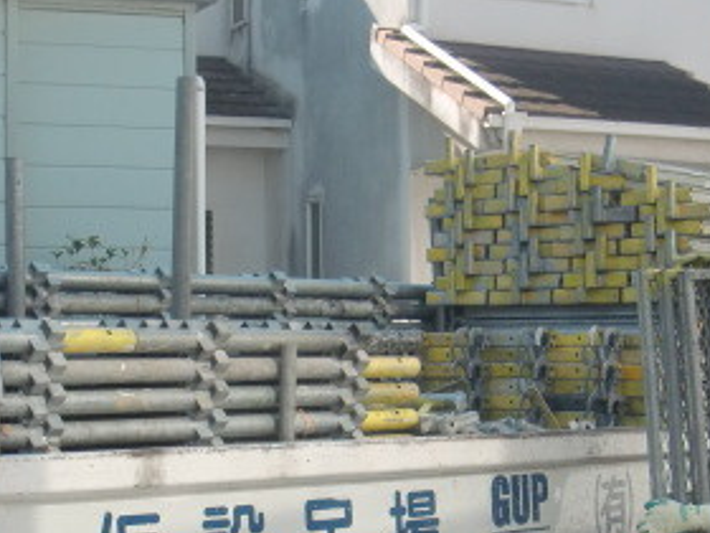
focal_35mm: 87
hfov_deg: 22.5
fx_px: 1784
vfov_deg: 16.8
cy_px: 462
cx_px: 297
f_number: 3.9
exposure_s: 1/200
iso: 64
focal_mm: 6.66
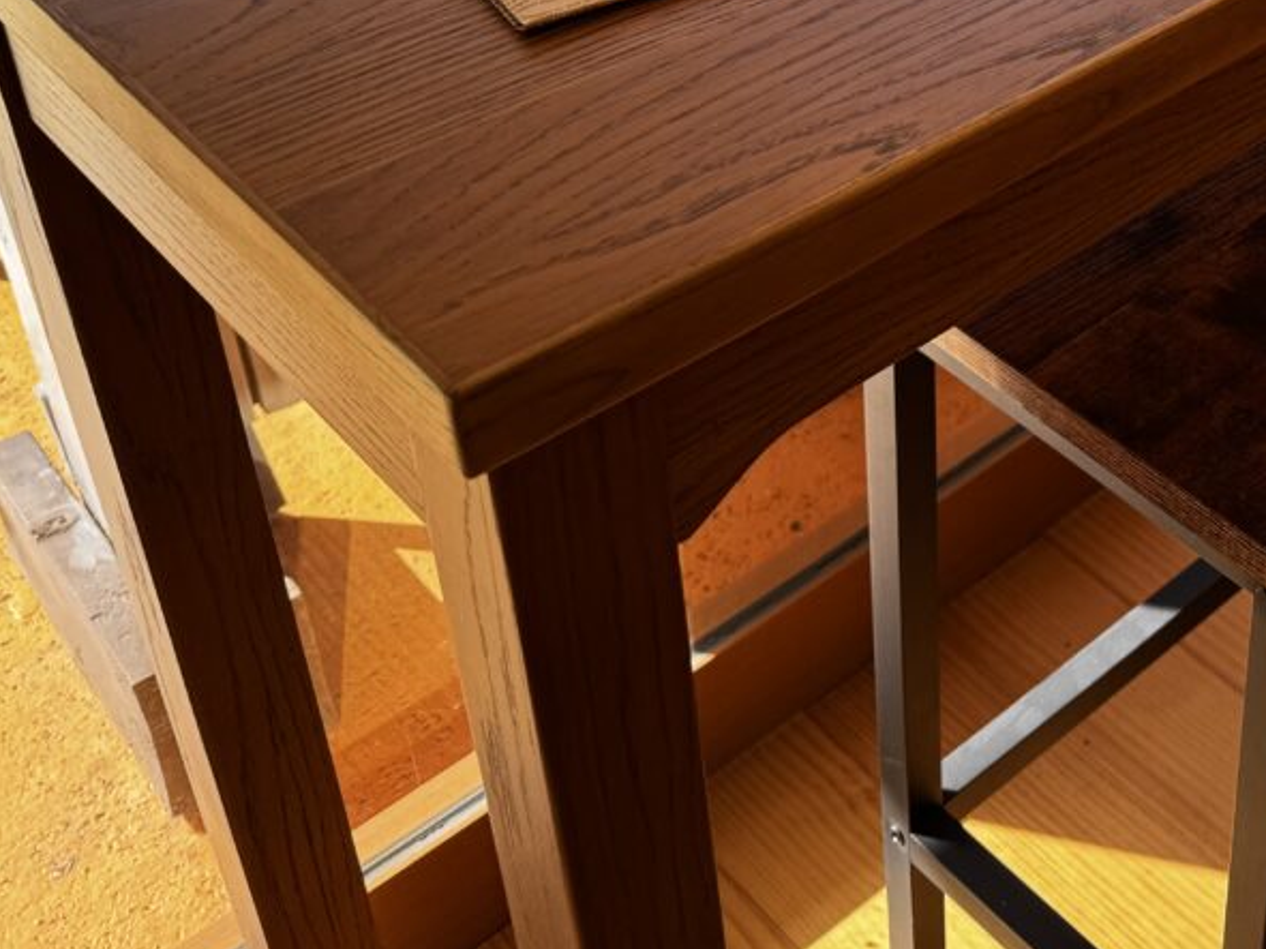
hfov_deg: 33.3
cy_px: -28
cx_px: 1300
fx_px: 1901
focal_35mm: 52
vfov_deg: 26.4
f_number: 1.78
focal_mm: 6.76
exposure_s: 1/693
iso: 80
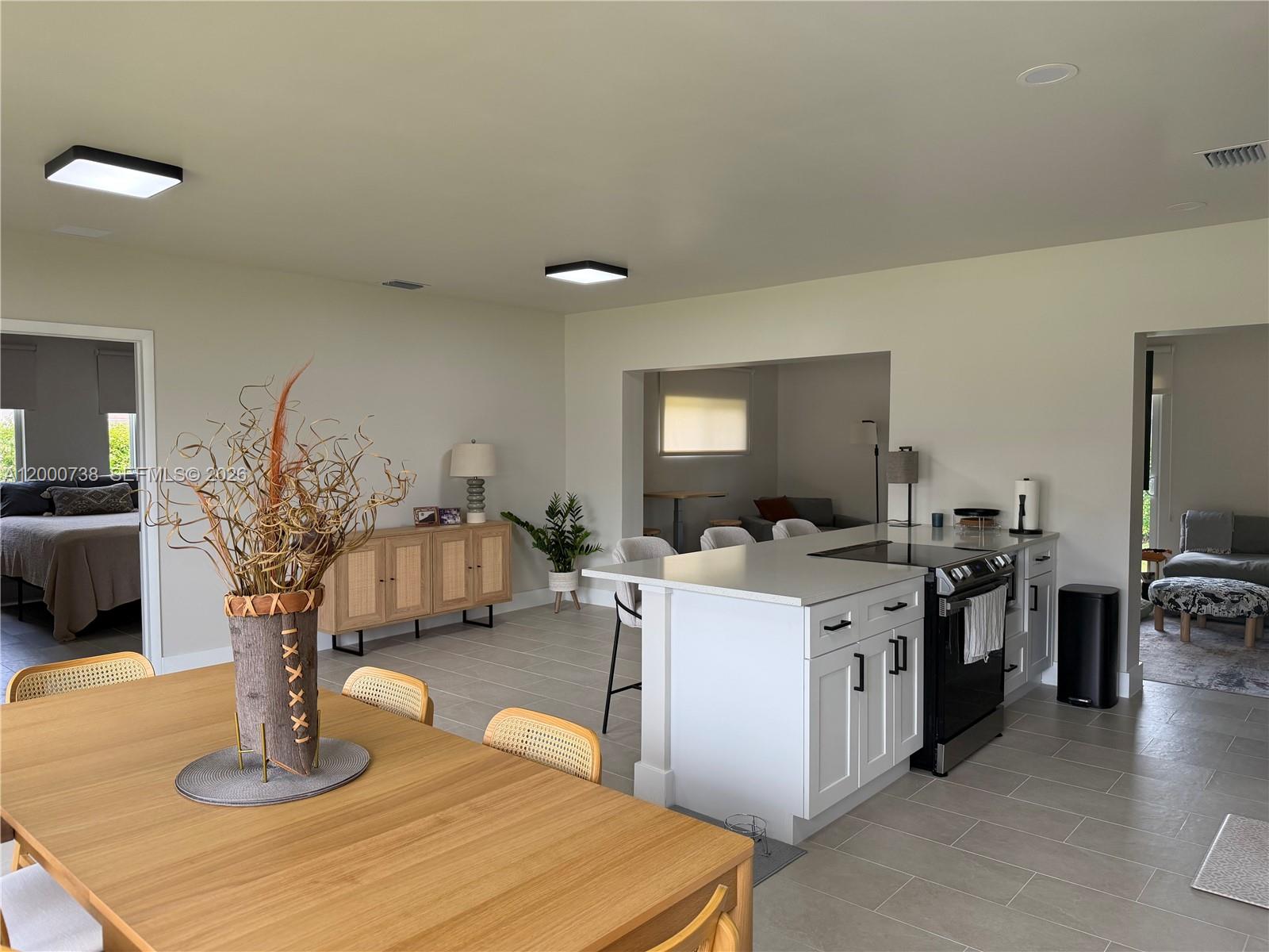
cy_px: 476
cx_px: 634
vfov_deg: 56.8
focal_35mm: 24
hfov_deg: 71.6
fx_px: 880
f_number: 1.78
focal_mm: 6.76
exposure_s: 1/183
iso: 125
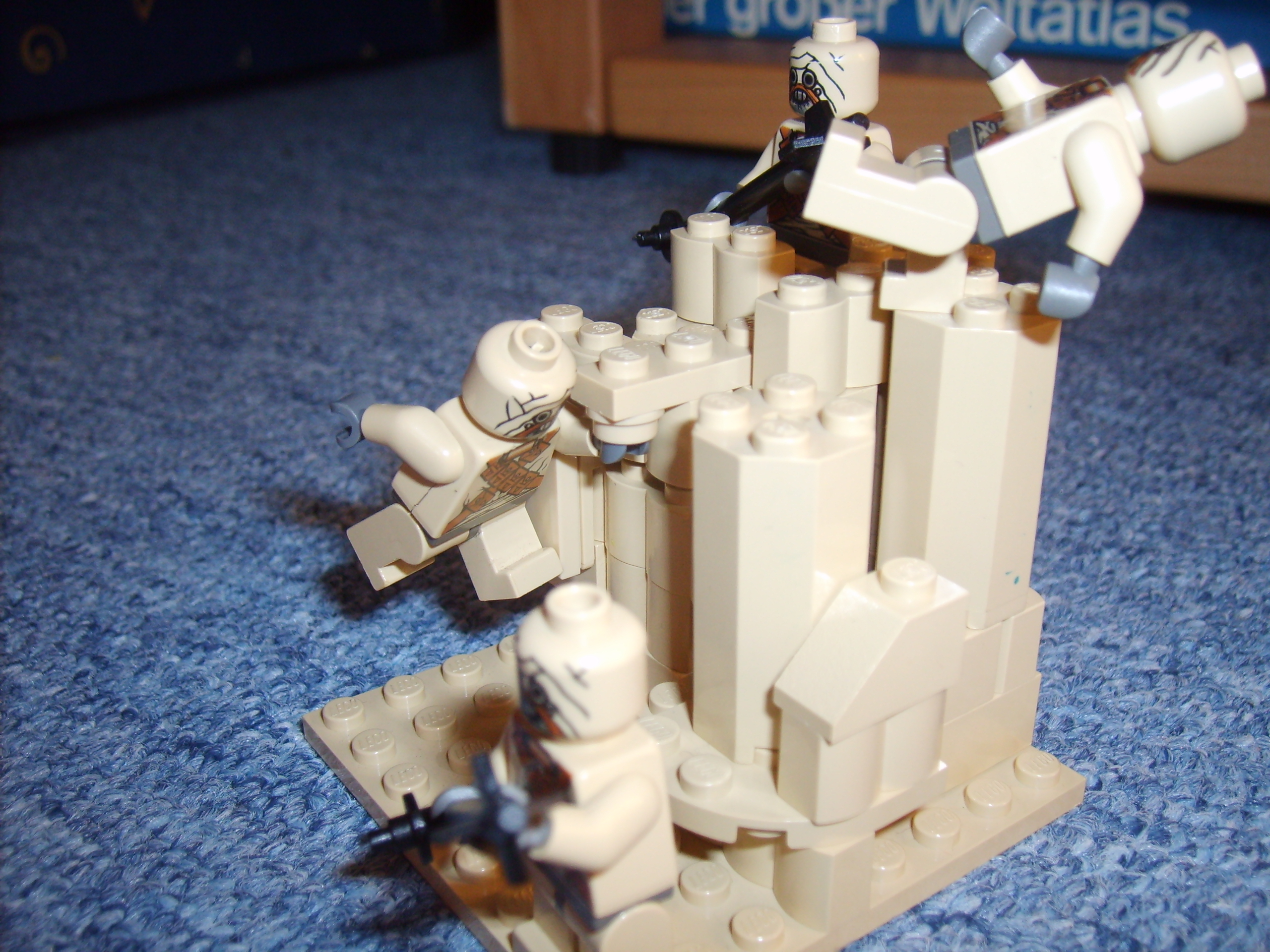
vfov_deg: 40.7
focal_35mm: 35
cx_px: 635
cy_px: 476
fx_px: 1284
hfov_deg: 52.6
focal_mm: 5.8
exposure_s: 1/45
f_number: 2.8
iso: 100
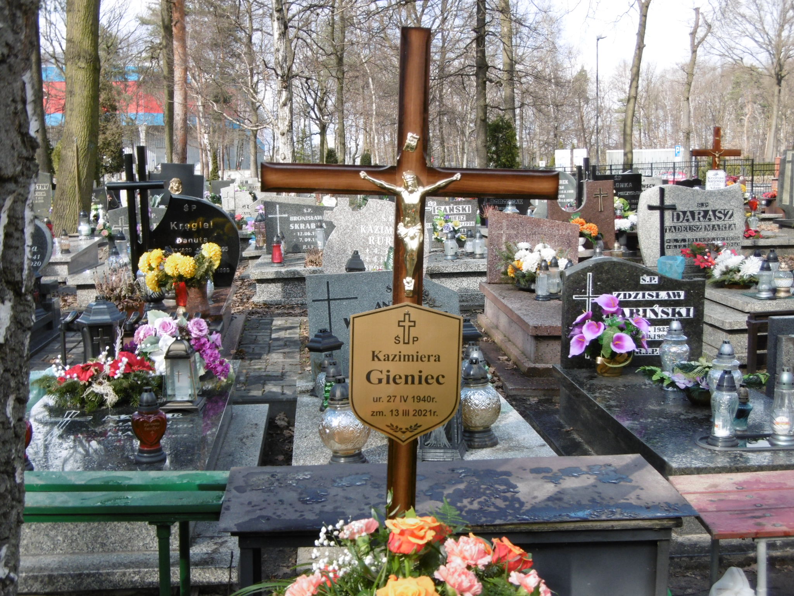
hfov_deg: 43.9
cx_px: 397
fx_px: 986
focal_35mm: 43
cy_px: 298
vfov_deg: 33.6
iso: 100
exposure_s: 1/200
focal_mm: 7.7
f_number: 3.8
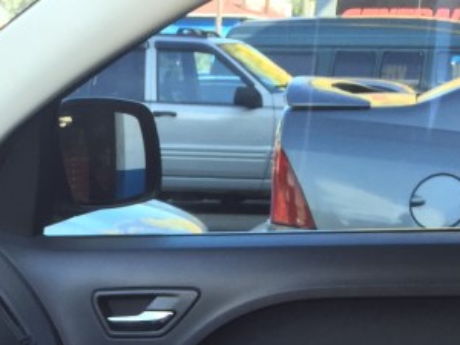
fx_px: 1316
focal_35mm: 99
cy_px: 558
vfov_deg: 13.8
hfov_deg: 19.1
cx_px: -34
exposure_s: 1/40
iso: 32
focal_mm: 4.15
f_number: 2.2
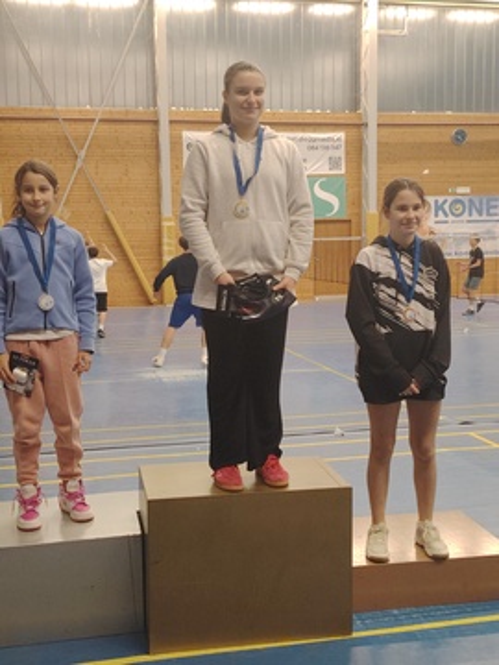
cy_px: 332
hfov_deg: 32.2
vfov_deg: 42.1
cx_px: 250
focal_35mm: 45
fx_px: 865
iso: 3341
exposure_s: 1/100
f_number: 1.75
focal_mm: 5.25
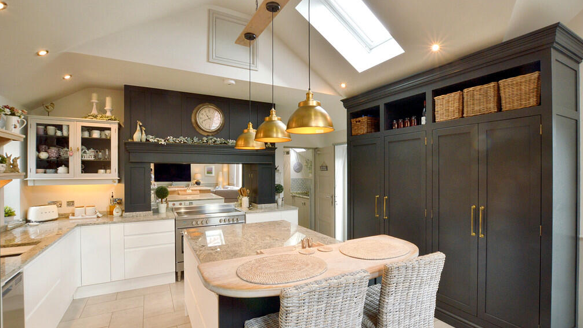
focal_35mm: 16
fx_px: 247
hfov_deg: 99.4
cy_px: 173
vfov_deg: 67.0
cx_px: 296
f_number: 10
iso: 220
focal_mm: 10
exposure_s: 1/15
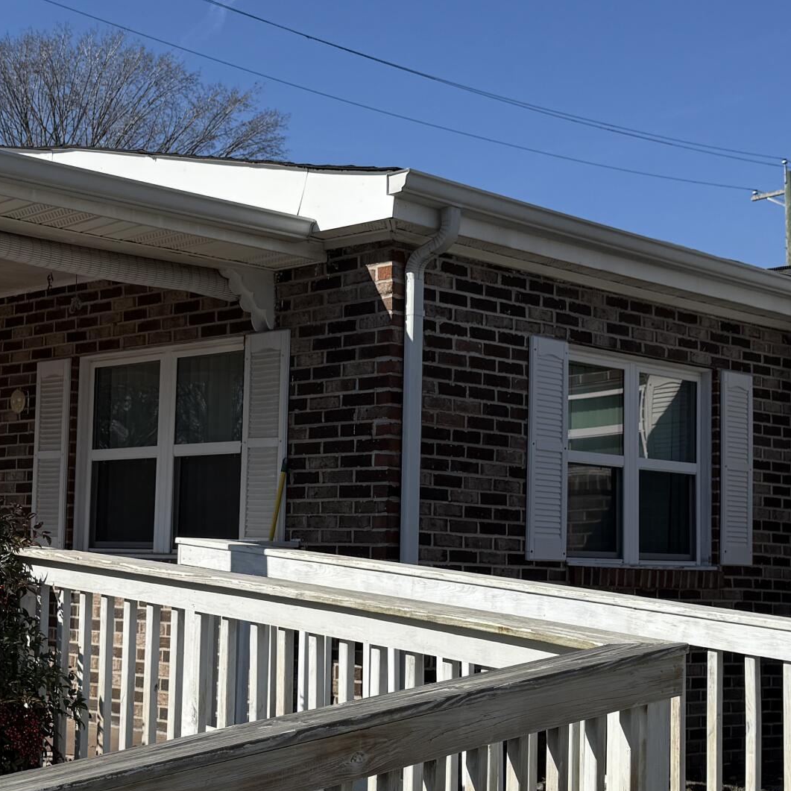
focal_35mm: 60
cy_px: 468
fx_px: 1551
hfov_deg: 28.6
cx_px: 335
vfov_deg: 28.6
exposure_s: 1/6173
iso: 80
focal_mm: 6.76
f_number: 1.78
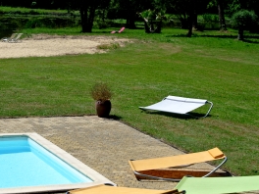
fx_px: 883
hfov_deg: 16.7
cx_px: 105
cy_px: 114
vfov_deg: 12.6
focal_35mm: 118
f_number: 5.6
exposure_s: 1/640
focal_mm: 30
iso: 100
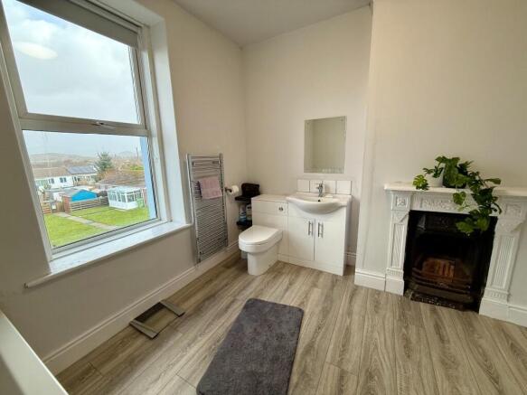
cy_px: 198
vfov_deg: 85.7
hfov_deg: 102.1
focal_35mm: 14
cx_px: 264
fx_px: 213
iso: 80
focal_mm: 2.22
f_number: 2.2
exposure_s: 1/100
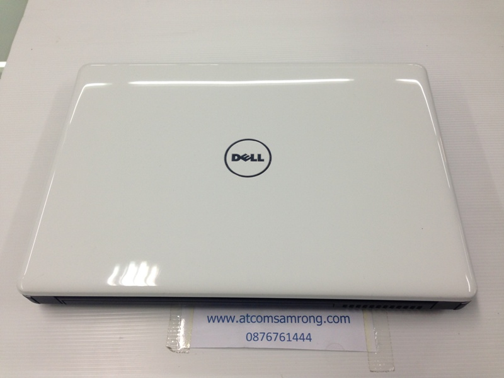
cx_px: 252
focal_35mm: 33
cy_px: 189
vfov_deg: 42.9
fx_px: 480
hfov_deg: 55.4
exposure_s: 1/33
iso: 50
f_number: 2.4
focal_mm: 4.12
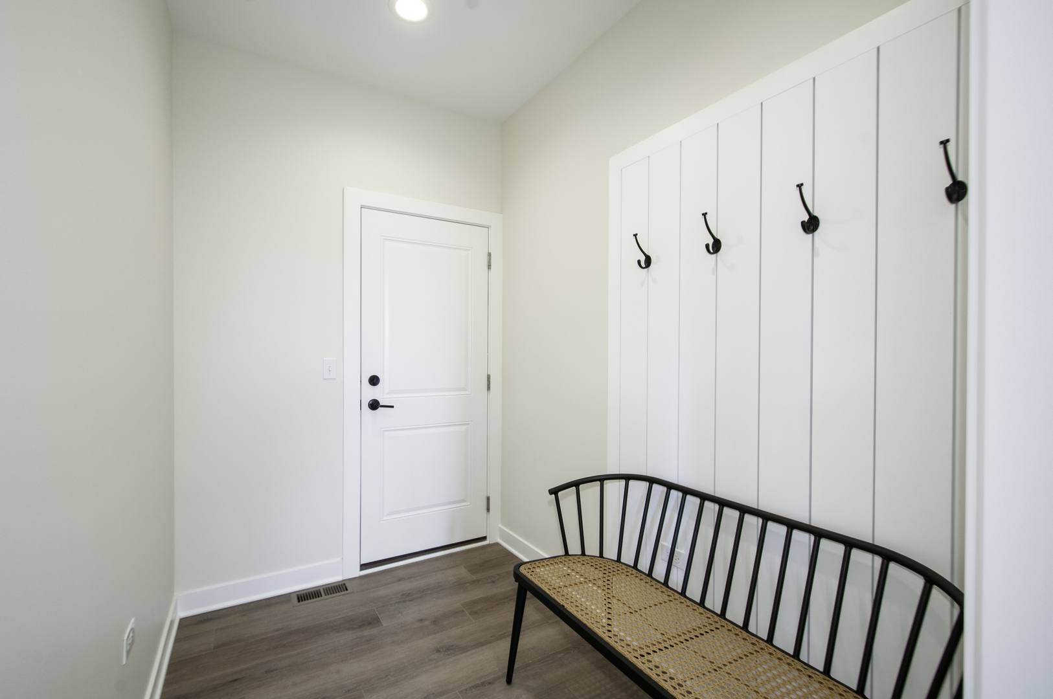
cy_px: 350
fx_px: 438
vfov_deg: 77.2
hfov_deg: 100.5
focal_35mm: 15
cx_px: 526
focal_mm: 10
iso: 640
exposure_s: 1/250
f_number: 9
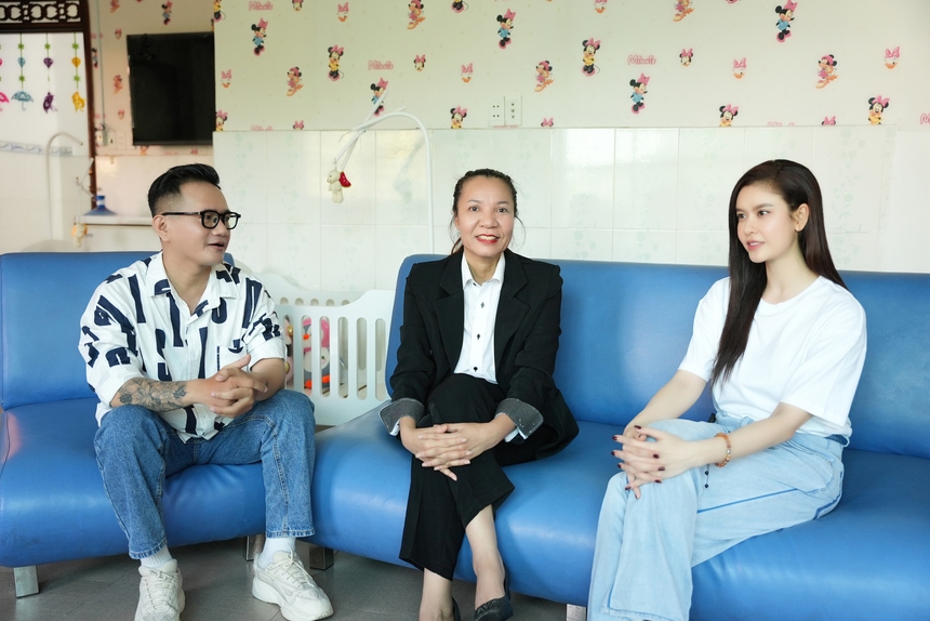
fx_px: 897
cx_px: 465
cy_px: 310
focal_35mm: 35
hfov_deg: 54.8
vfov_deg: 38.2
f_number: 2.8
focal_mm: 34.7
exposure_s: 1/125
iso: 1000
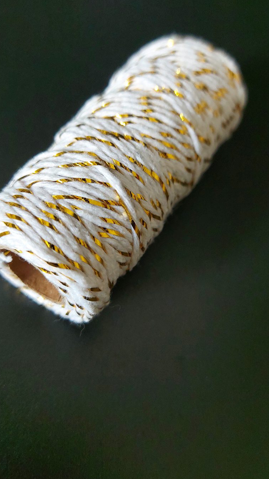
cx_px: 134
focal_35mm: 31
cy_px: 220
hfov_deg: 37.8
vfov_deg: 62.5
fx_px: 393
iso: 200
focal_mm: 5.23
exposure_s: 1/50
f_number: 1.8
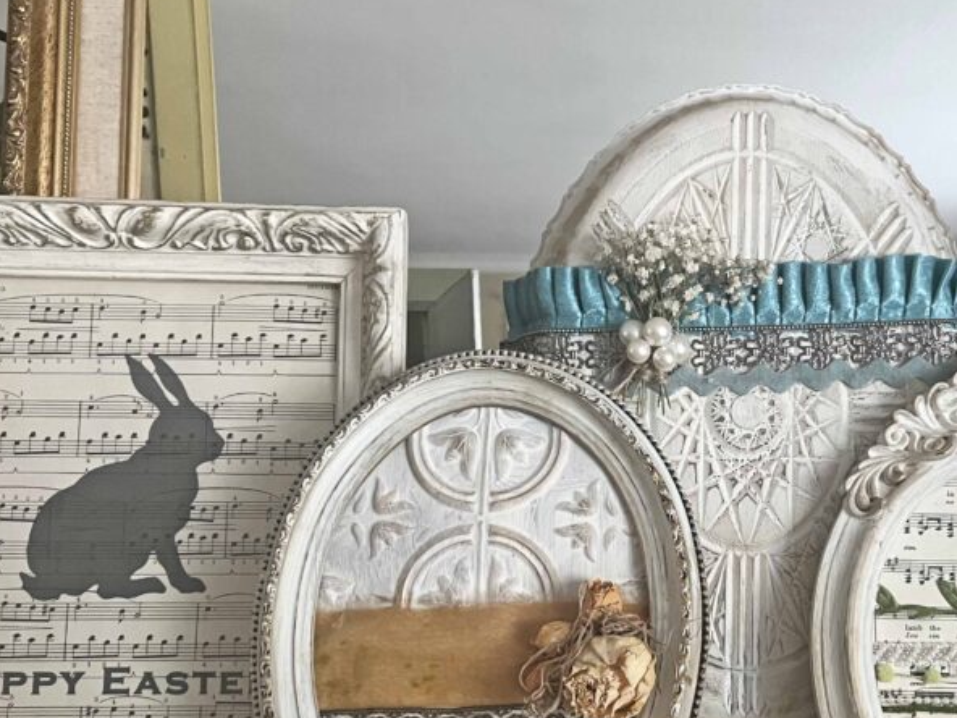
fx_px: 1244
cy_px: 474
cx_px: 679
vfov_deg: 31.9
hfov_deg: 41.2
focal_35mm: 45
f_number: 1.5
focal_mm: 5.7
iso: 400
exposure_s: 1/60
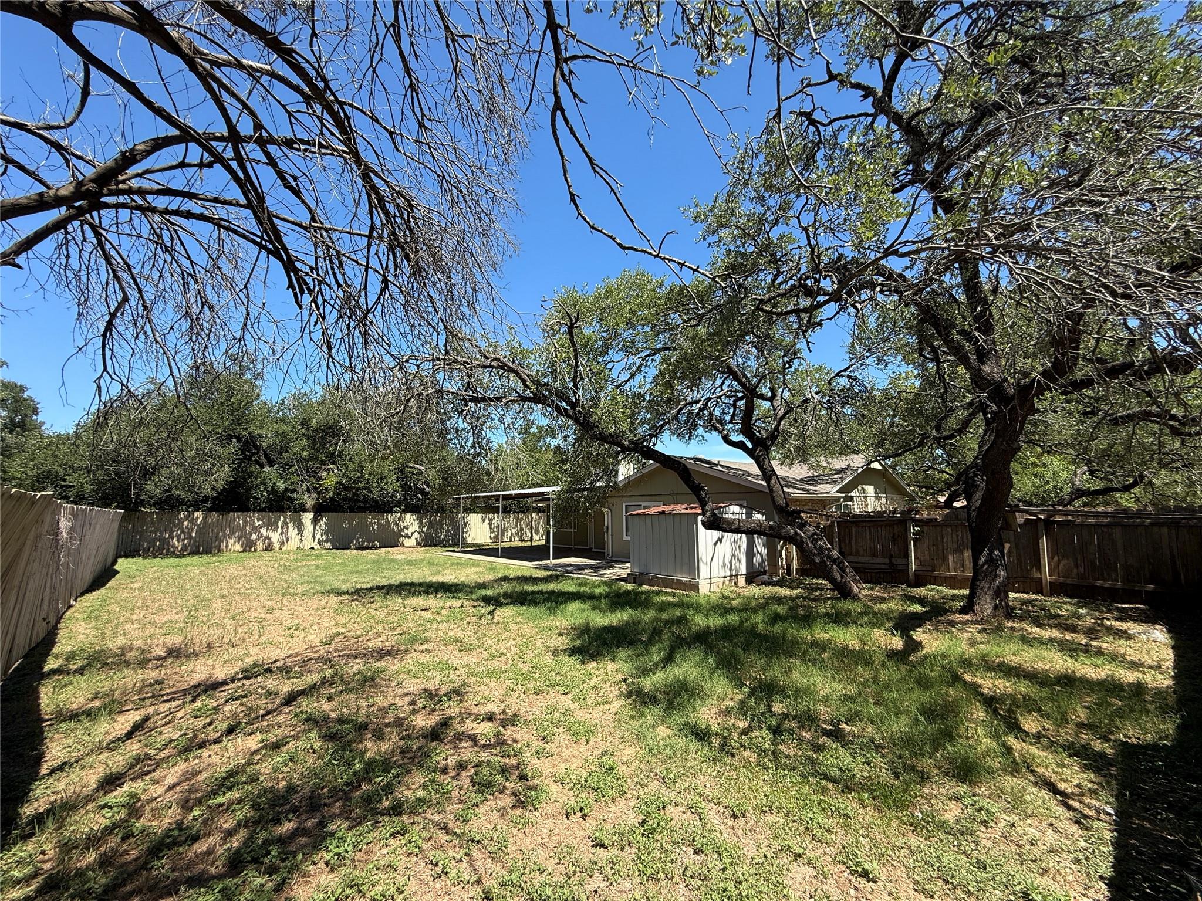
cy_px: 450
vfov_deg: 85.7
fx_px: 486
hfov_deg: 102.1
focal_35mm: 14
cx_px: 601
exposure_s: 1/928
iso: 50
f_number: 2.2
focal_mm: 2.22
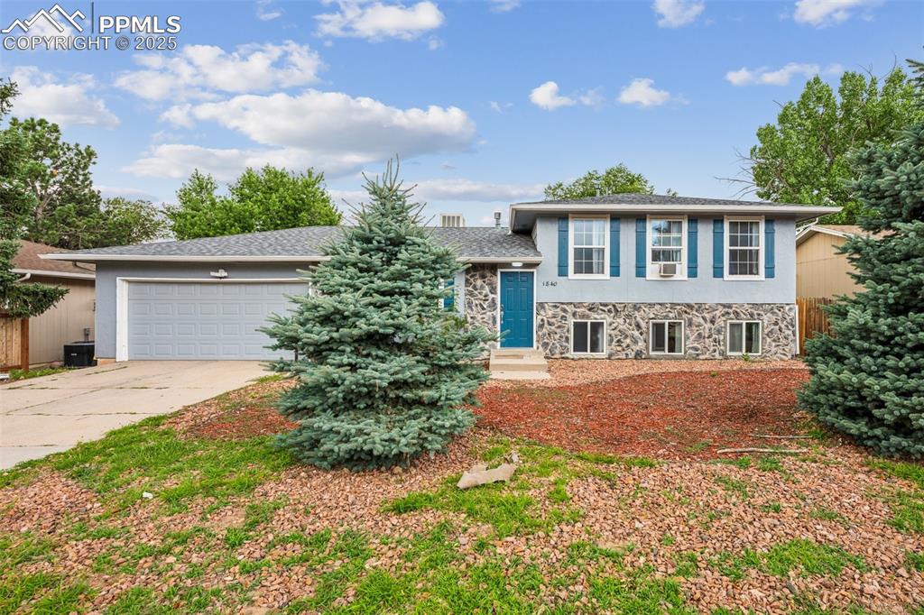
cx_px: 462
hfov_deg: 95.0
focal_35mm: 16
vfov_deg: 72.0
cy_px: 308
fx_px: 423
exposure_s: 1/20
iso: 100
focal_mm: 16.5
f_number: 9
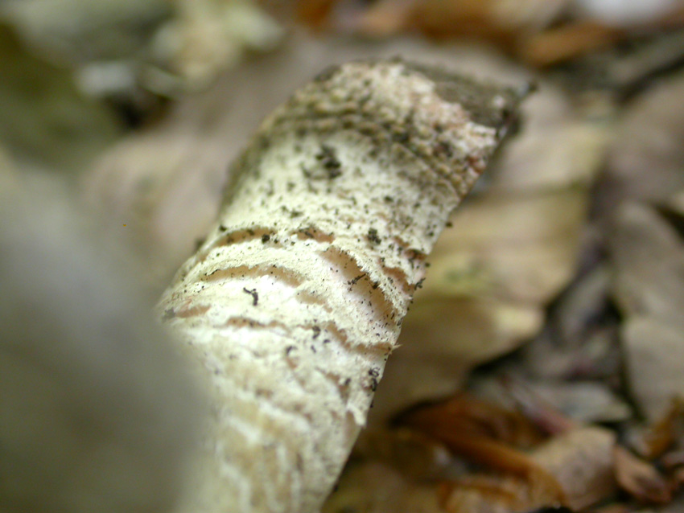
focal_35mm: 108
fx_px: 2135
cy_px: 256
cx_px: 342
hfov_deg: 18.2
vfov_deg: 13.7
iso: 100
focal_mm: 22.4
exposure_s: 1/15
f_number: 4.1
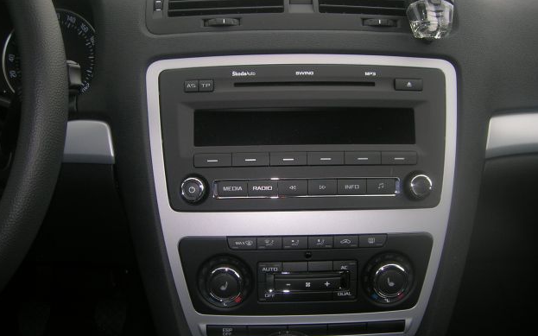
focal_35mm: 37
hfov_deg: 52.8
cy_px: 191
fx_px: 542
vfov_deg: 34.4
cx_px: 271
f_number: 2.9
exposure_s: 1/60.1
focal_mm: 5.7
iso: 50
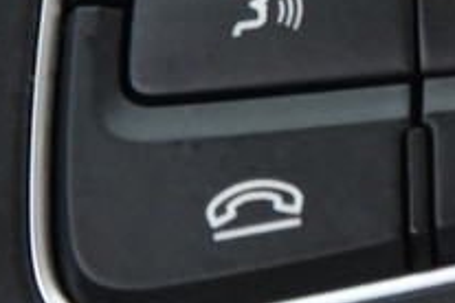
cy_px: -180
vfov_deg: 1.5
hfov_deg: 2.2
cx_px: 345
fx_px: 11880
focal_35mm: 940
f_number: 4
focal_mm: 120
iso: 4000
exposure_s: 1/25
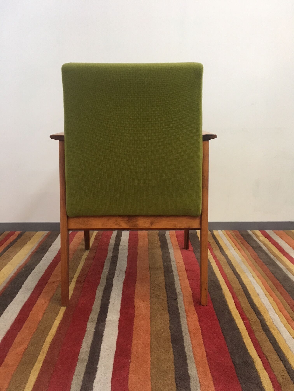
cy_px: 196
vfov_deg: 61.7
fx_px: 328
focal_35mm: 29
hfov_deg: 48.2
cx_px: 147
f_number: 2.2
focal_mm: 4.15
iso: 160
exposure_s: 1/33
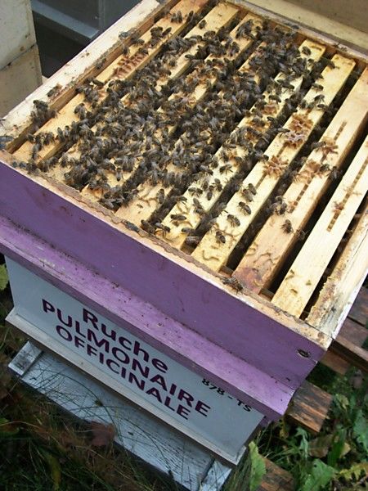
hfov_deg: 36.0
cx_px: 184
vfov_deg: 46.8
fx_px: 567
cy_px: 246
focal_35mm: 40
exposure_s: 1/125
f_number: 3.2
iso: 80
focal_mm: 7.1
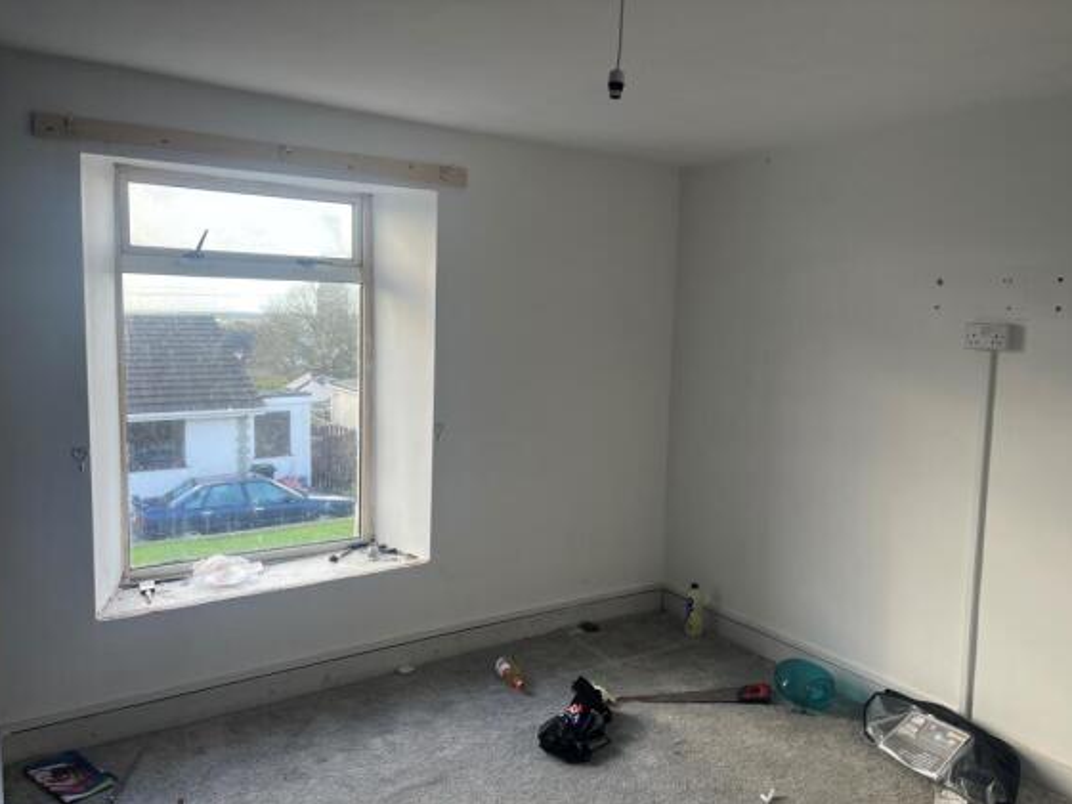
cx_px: 538
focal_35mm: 27
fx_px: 836
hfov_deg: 65.3
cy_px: 415
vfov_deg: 51.4
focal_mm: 5.1
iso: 40
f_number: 1.6
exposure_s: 1/122
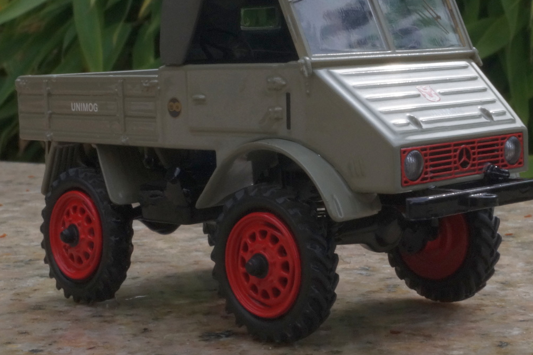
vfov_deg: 16.4
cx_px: 268
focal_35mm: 83
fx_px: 1228
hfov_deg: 24.5
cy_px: 128
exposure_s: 1/60
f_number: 29
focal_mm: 28
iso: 640
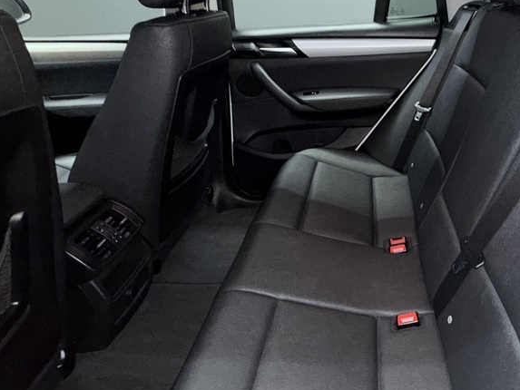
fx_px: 376
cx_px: 405
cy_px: 171
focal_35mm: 25
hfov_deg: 64.2
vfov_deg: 54.7
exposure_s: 1/25
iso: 250
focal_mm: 2.22
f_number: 2.2
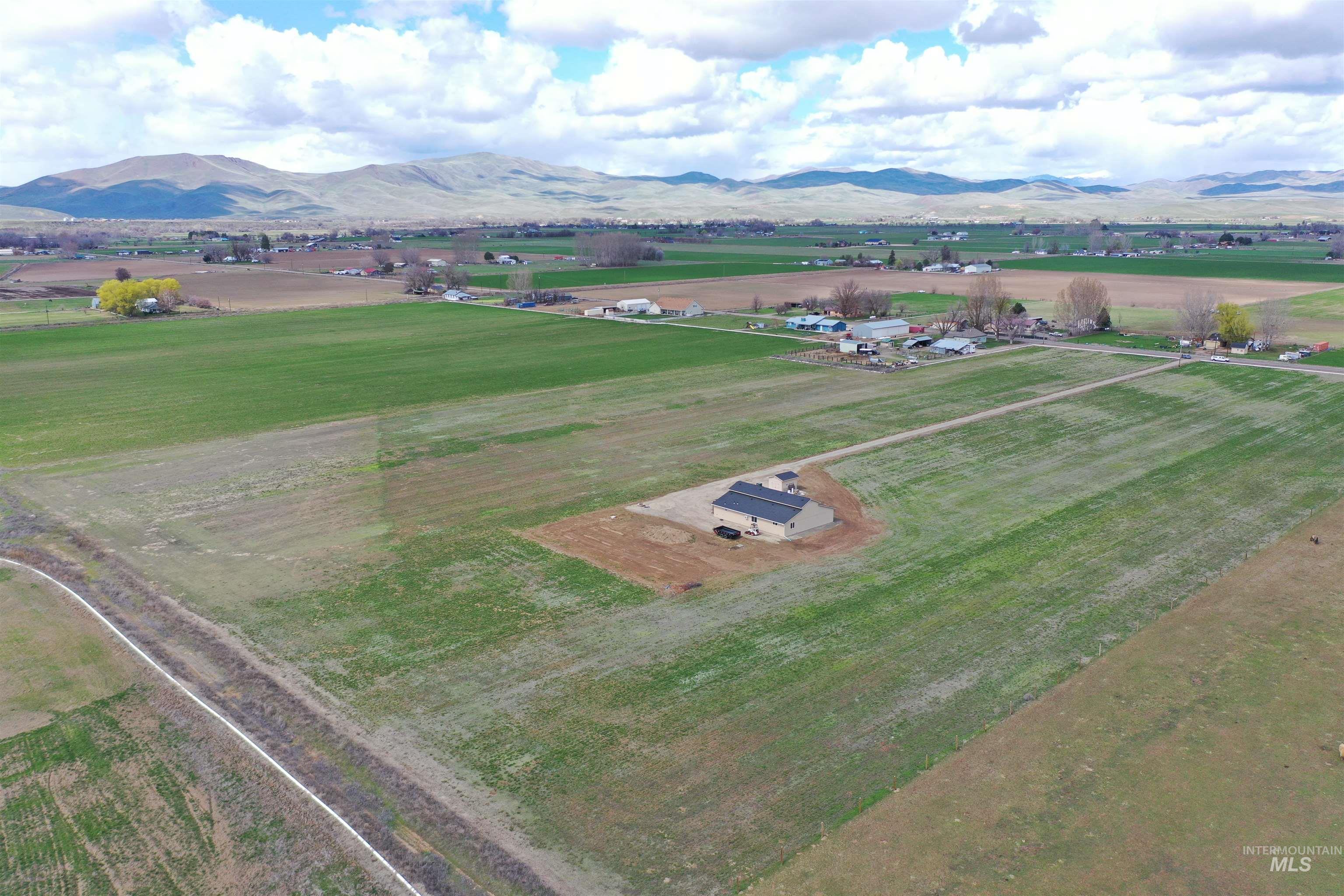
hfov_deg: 65.5
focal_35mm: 28
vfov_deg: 46.4
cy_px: 448
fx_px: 1045
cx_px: 672
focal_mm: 10.26
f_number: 3.5
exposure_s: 1/50
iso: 100
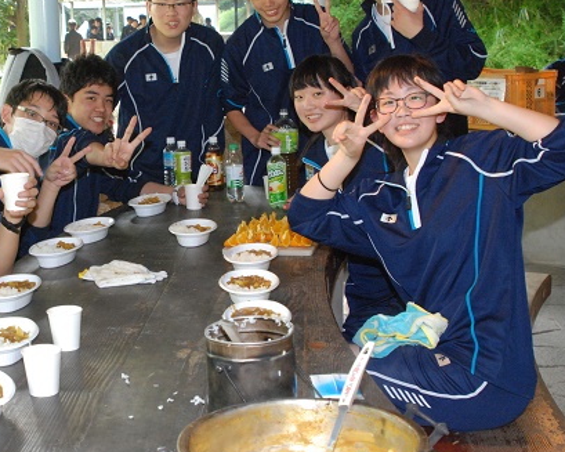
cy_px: 194
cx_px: 173
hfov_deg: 30.2
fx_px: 1037
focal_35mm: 62
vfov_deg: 24.6
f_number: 6.3
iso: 1600
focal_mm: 30
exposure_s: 1/60
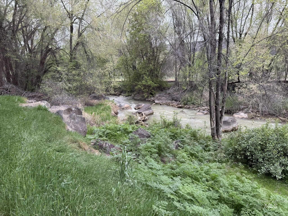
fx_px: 200
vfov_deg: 56.8
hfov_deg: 71.6
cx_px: 144
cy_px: 108
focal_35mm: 24
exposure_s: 1/365
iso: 80
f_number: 1.78
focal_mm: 6.76
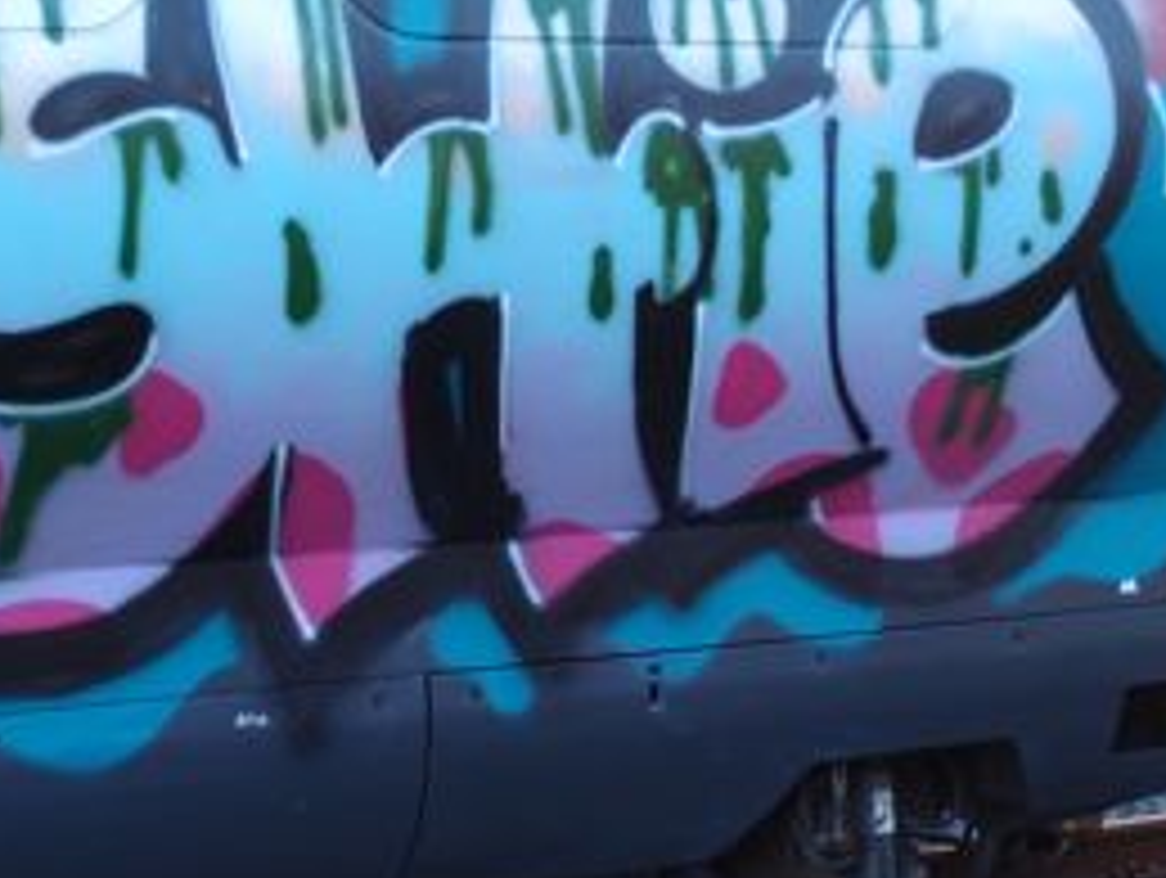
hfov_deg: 18.4
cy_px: 403
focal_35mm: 106
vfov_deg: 14.0
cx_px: 315
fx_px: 3575
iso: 100
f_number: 2.1
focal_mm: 11.84
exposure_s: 1/125
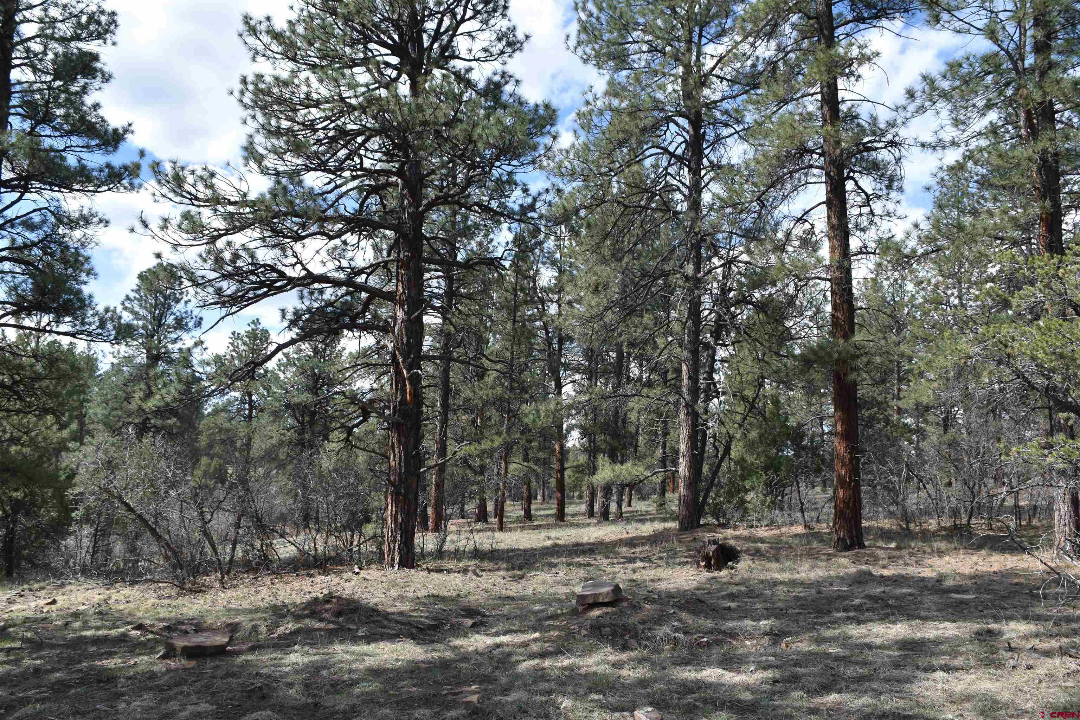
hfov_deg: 61.9
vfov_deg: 43.6
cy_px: 360
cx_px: 540
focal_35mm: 30
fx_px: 900
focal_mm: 20
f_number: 9
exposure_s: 1/320
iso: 200
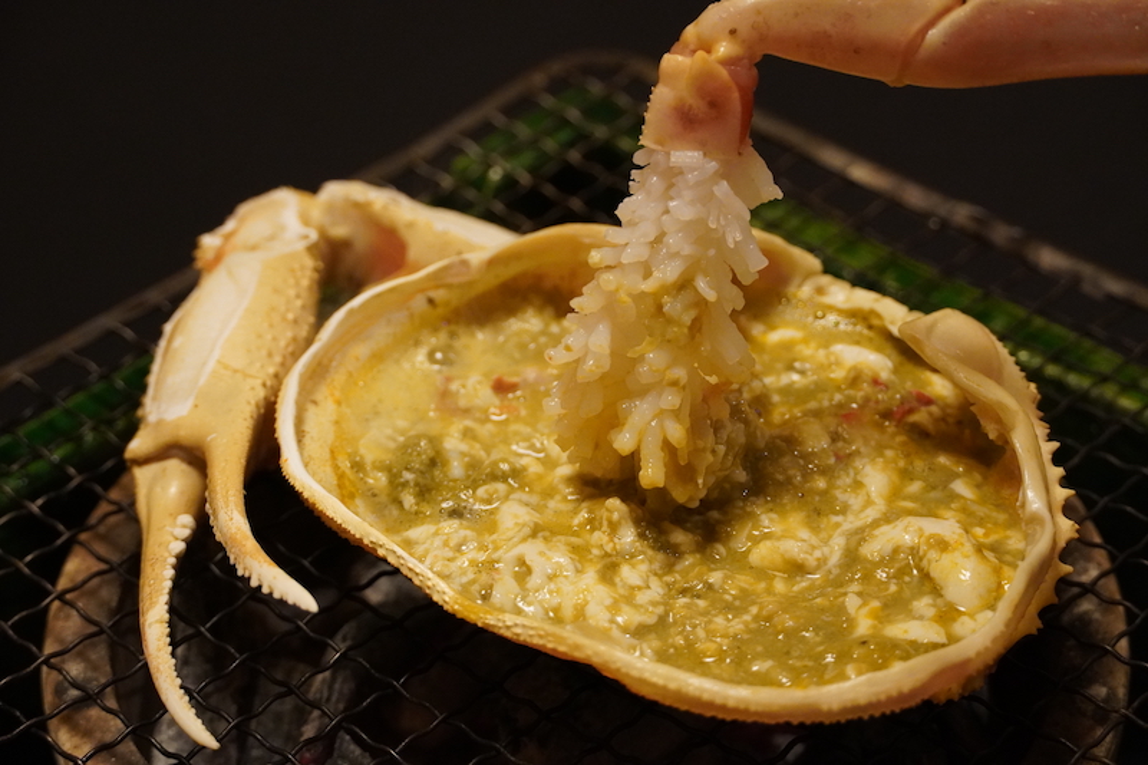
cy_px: 382
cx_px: 574
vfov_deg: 16.0
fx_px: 2726
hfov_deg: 23.8
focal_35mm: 86
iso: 3200
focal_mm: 57
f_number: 5.6
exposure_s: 1/100
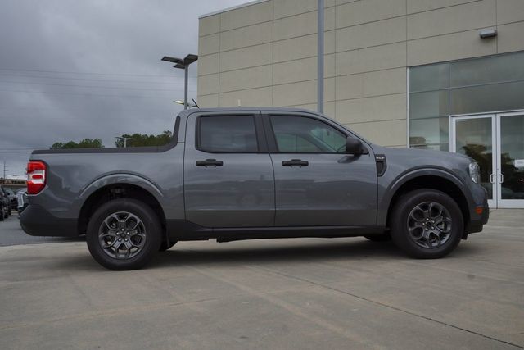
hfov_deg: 59.5
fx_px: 459
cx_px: 262
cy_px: 175
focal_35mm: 32
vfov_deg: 41.7
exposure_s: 1/60
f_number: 13
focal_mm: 21
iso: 160
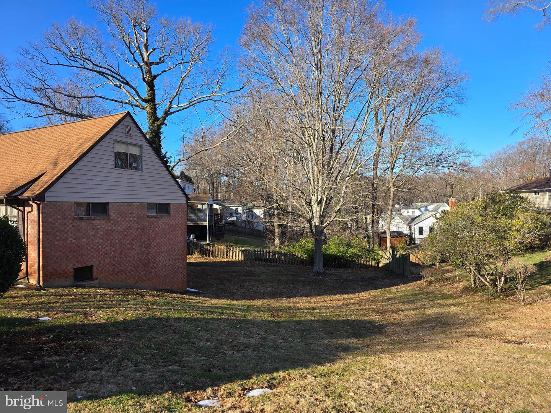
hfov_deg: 73.9
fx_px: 366
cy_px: 206
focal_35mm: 23
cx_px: 276
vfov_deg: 58.9
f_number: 1.7
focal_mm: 6.3
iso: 12
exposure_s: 1/328
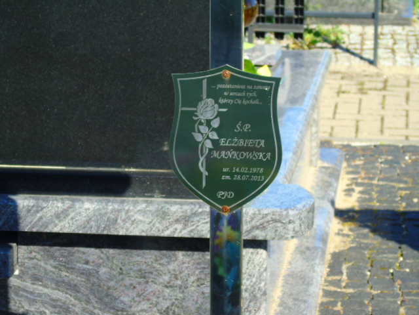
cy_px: 158
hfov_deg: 13.9
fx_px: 1719
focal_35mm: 142
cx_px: 210
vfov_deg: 10.4
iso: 80
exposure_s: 1/250
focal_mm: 25
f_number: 4.7
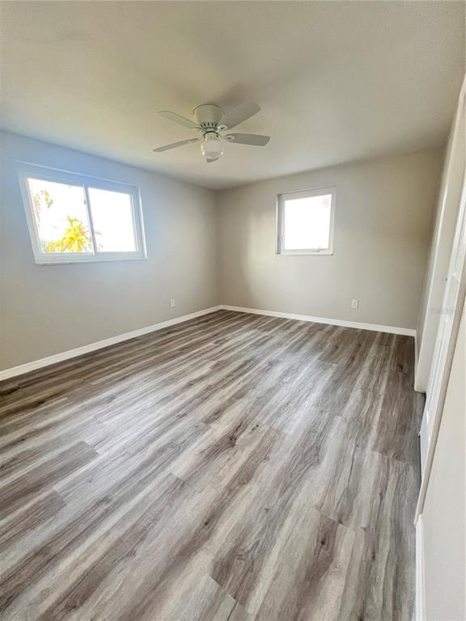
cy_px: 310
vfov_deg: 106.2
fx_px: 233
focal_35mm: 13
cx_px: 233
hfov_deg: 89.9
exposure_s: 1/60
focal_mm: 1.57
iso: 320
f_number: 1.8
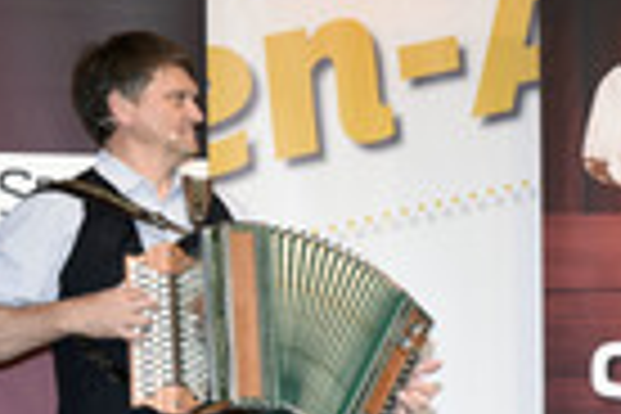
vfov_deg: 6.3
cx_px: 884
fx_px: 3726
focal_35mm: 216
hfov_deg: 9.3
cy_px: 423
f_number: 6.3
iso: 640
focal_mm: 66
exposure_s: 1/125
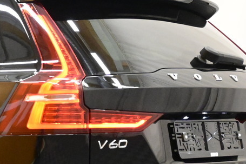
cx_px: -86
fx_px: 949
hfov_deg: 14.1
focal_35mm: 139
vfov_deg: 9.8
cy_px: 119
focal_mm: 26
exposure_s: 1/125
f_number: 5.6
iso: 5000
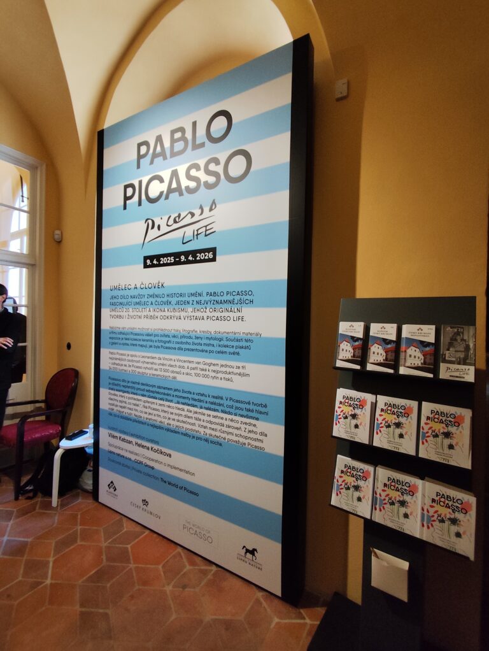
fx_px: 301
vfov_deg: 94.5
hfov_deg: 78.2
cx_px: 244
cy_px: 326
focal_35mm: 16
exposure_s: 1/50
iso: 250
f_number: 2.2
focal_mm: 1.65
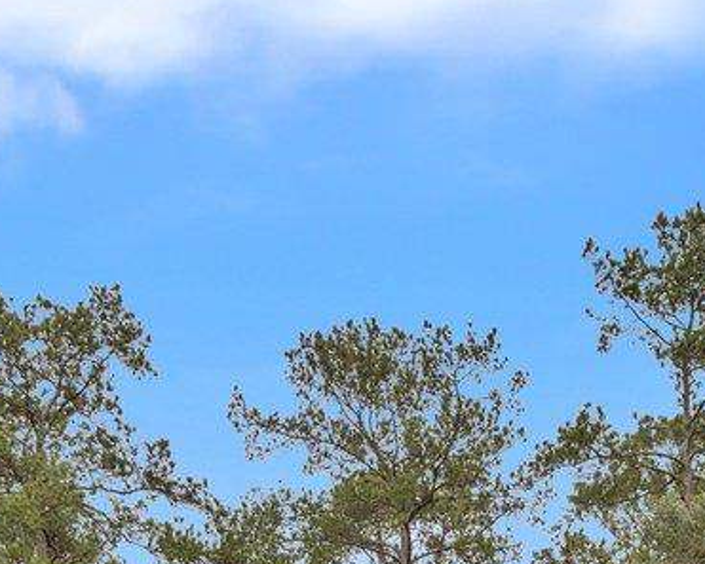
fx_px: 1837
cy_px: 1213
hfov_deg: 20.8
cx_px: 762
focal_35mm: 88
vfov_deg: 14.0
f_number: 9
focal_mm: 17
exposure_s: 1/60
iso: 100
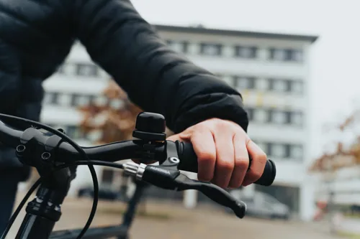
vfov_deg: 41.1
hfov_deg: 58.7
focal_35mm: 32
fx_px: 320
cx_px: 180
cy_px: 120
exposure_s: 1/800
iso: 640
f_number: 2.8
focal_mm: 32
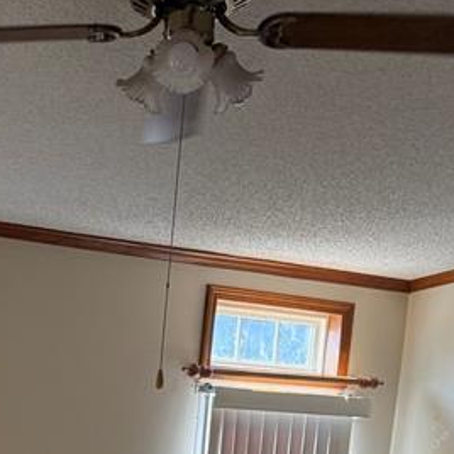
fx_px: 1202
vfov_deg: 19.2
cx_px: 8
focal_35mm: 81
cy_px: 640
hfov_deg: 20.7
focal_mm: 6.76
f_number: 1.78
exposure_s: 1/194
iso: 200
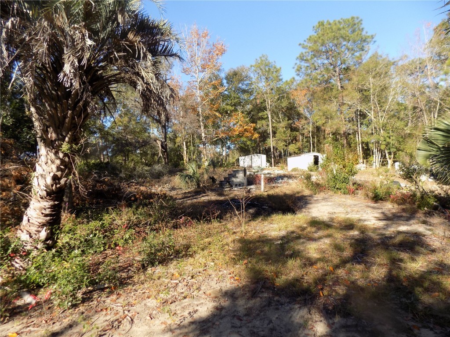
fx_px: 299
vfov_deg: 58.9
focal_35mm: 23
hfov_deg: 73.9
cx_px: 225
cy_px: 168
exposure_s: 1/400
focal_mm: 4
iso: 80
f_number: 3.1
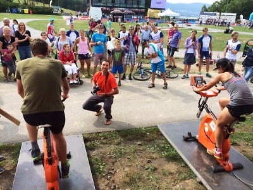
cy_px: 95
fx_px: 212
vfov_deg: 48.2
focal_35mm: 29
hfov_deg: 61.7
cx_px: 126
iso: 32
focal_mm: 4.15
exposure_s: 1/774
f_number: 2.2
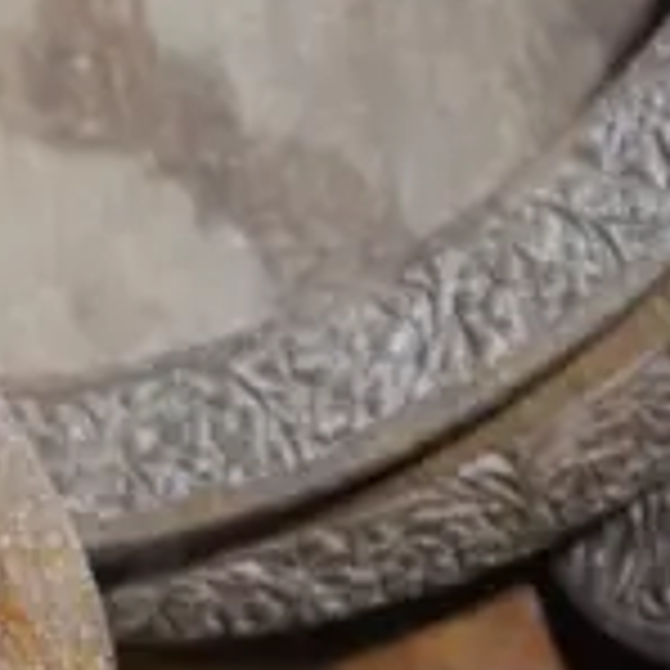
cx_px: -43
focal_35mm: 268
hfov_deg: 6.5
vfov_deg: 6.5
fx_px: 5869
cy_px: 692
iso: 800
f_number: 4.7
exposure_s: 1/60
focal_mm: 22
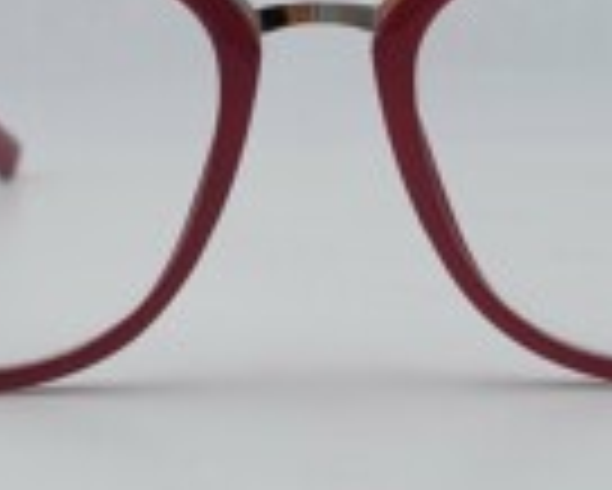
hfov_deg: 30.0
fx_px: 1142
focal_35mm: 63
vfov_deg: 24.1
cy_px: 151
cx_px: 328
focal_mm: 5.23
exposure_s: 1/1383
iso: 40
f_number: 1.8
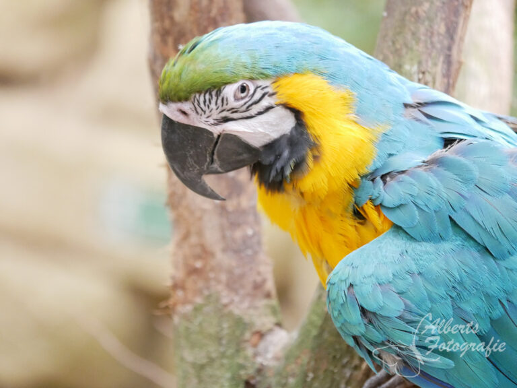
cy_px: 194
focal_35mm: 200
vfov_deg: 7.4
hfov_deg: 9.9
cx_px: 258
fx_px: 2987
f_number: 4
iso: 3200
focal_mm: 100
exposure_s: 1/250
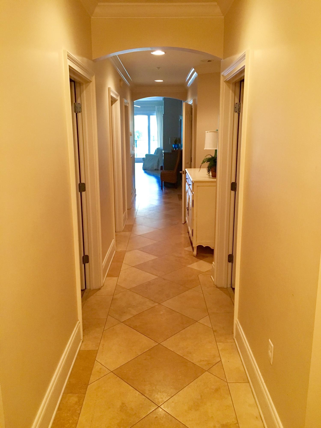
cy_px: 214
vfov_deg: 61.7
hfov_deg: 48.2
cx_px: 160
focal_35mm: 29
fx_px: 359
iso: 200
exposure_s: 1/30
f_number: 2.2
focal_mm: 4.15
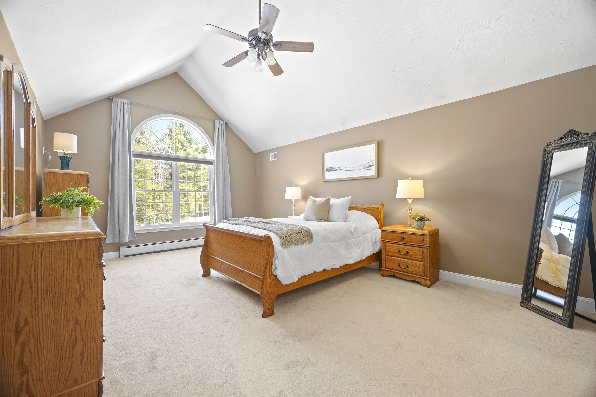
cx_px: 298
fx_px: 232
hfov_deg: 104.3
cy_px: 198
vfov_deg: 81.1
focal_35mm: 14
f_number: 7.1
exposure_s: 1
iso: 250
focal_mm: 14
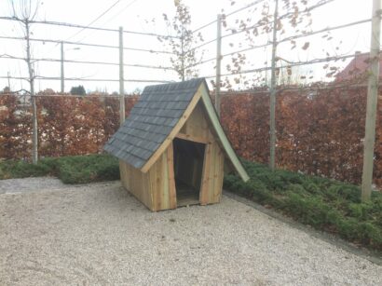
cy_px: 143
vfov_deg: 48.2
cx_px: 191
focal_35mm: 29
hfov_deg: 61.7
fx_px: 320
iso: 32
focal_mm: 4.15
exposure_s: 1/295
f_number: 2.2
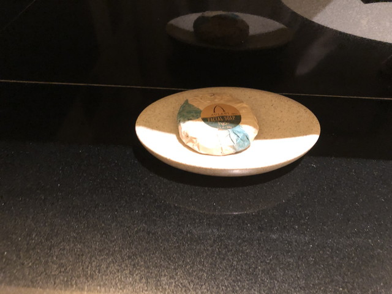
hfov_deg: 63.4
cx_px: 196
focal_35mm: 28
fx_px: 317
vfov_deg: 49.7
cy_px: 147
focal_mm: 3.99
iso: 80
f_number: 1.8
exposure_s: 1/5
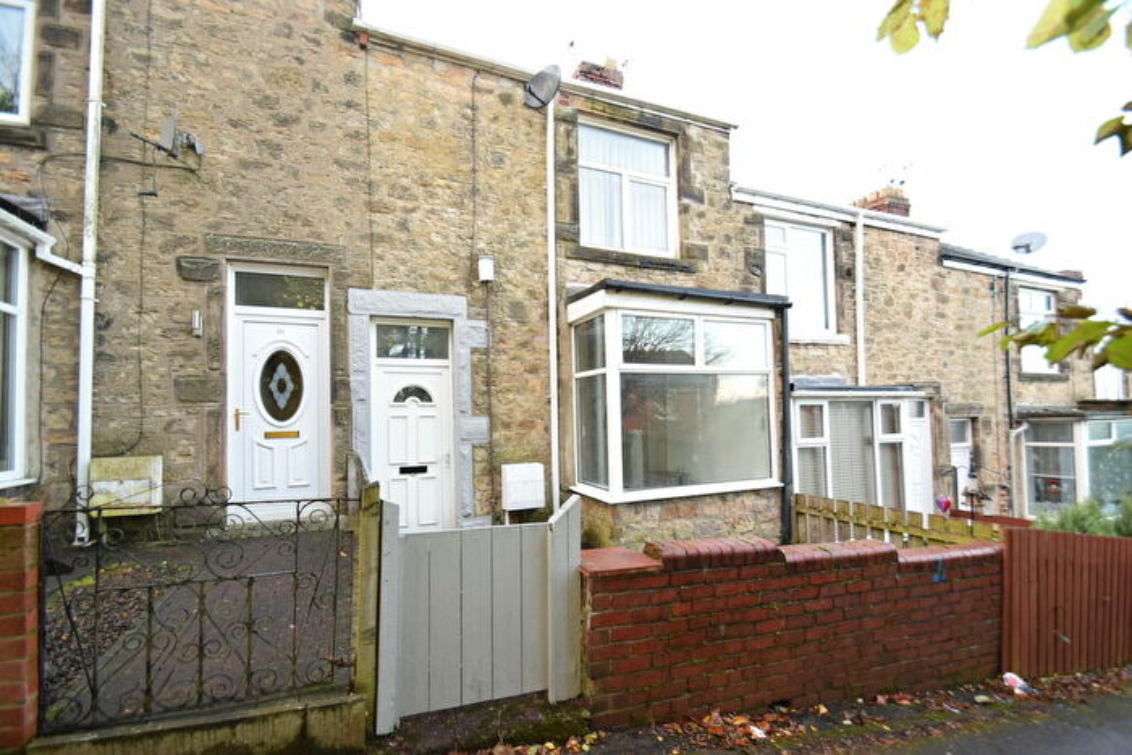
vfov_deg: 77.4
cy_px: 378
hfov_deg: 100.4
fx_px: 472
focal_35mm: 15
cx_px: 566
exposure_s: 1/125
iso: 800
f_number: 5.6
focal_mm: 10
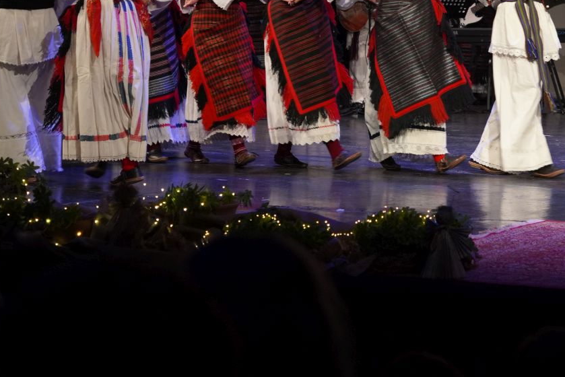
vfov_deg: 11.7
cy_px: 44
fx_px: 1825
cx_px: 414
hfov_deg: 17.5
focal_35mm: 116
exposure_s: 1/160
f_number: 3.5
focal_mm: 43.8
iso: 1250
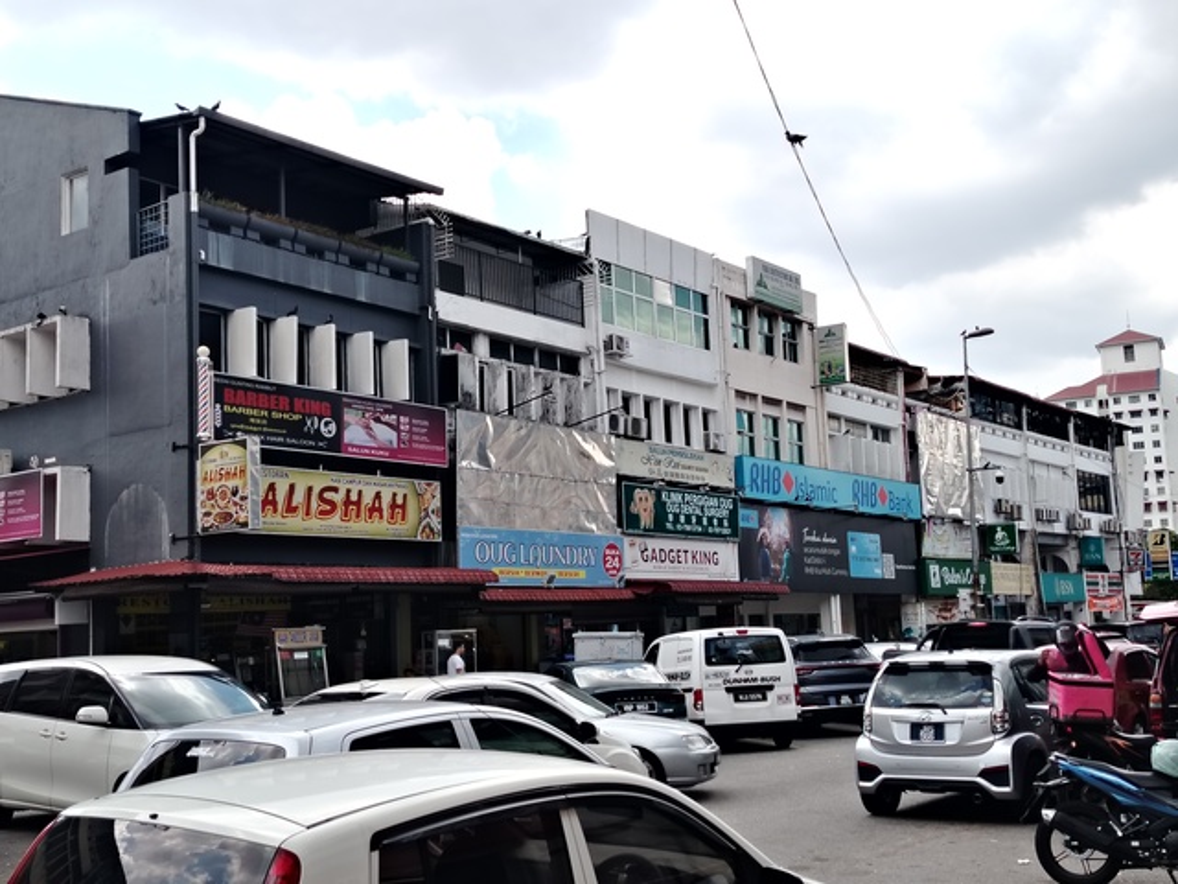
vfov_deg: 34.3
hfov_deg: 44.8
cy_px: 442
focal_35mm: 42
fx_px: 1429
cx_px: 589
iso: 182
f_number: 1.75
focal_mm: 5.25
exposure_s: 1/900
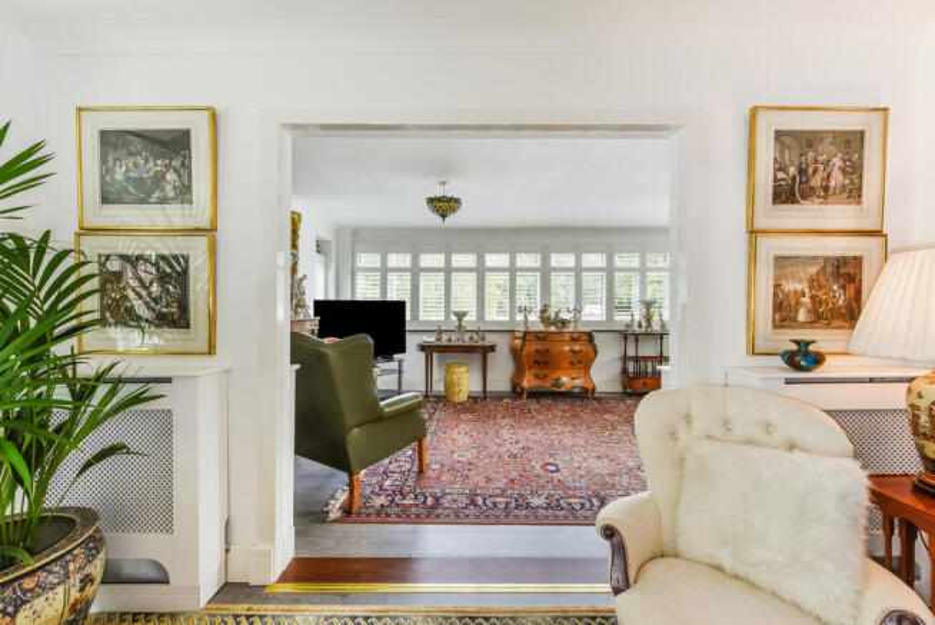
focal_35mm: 14
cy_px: 312
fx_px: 364
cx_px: 468
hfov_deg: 104.2
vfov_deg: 81.3
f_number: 9
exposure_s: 1/20
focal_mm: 14
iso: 400
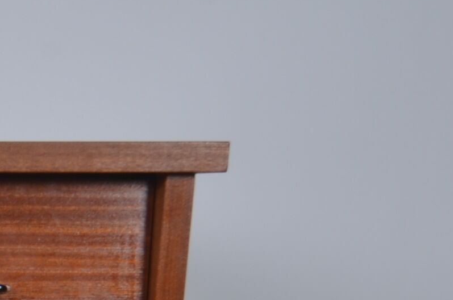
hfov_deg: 11.1
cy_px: 687
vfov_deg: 7.7
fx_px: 2097
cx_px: -469
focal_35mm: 167
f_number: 11
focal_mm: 24
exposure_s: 1/125
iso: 100
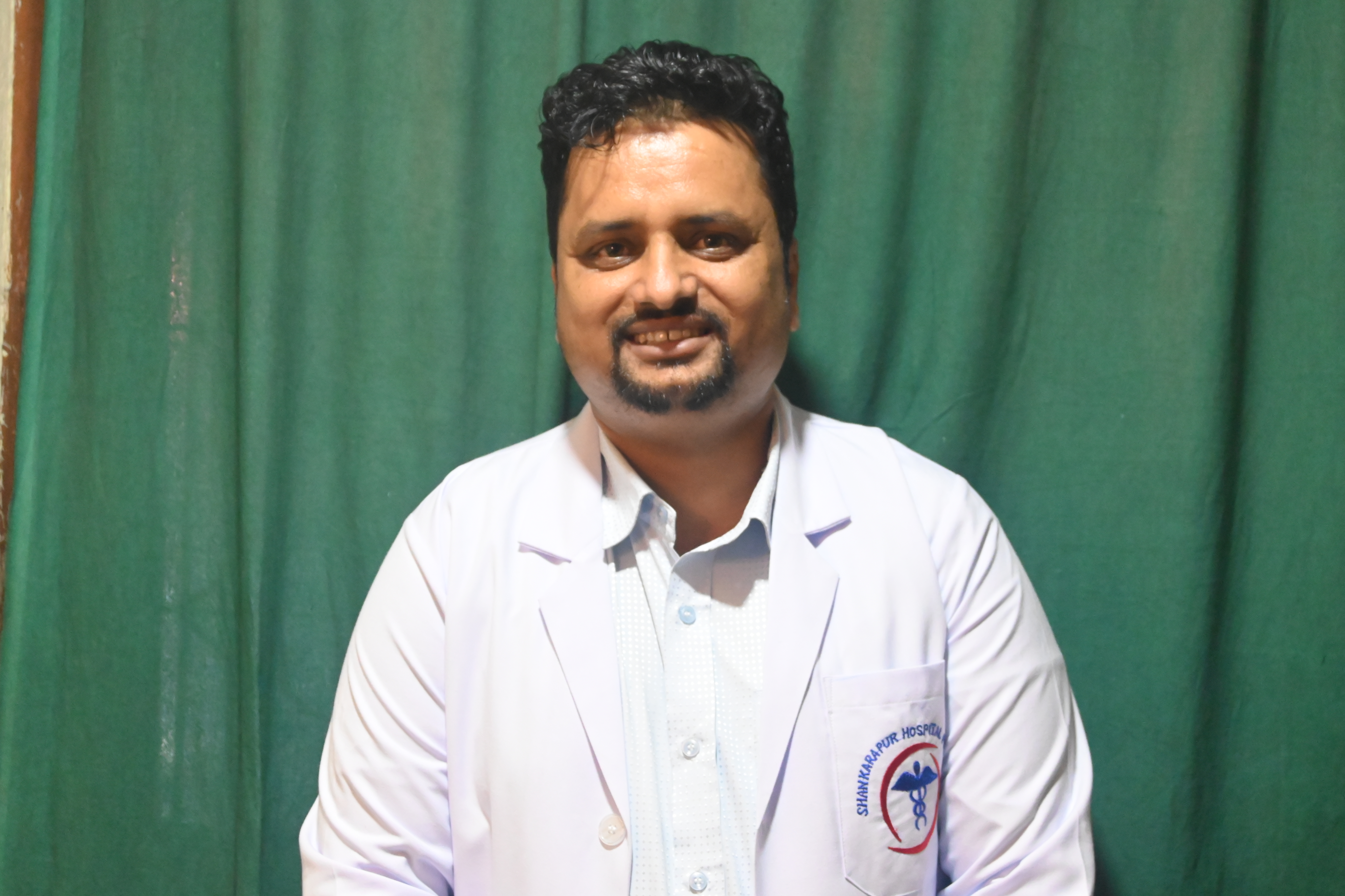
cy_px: 448
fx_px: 2073
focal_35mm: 56
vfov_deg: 24.4
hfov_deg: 35.9
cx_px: 672
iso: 6400
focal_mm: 37
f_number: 5.3
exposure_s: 1/60
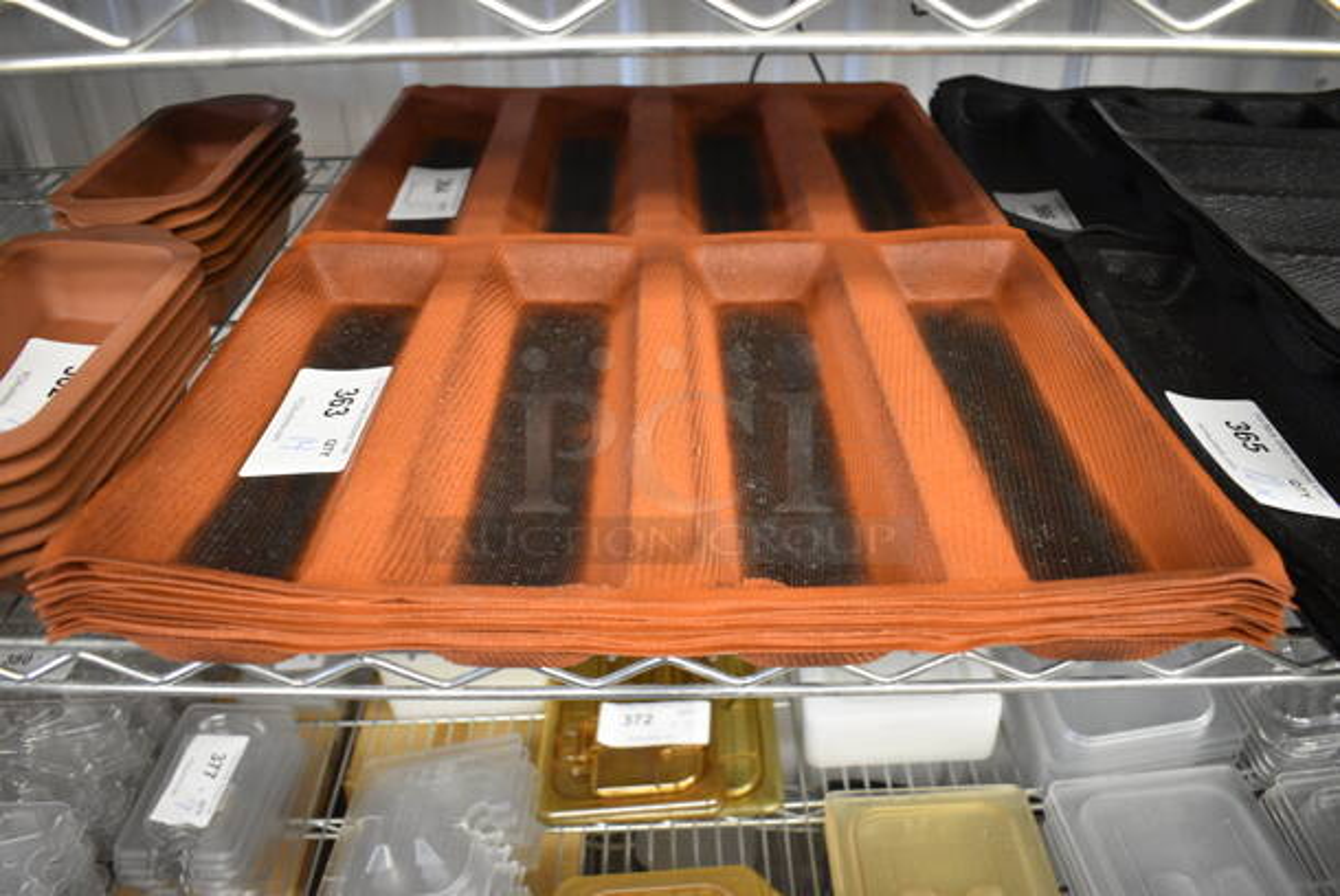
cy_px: 448
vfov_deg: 48.0
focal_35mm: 27
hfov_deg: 67.3
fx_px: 1006
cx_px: 670
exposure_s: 1/125
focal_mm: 18
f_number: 3.5
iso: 3200
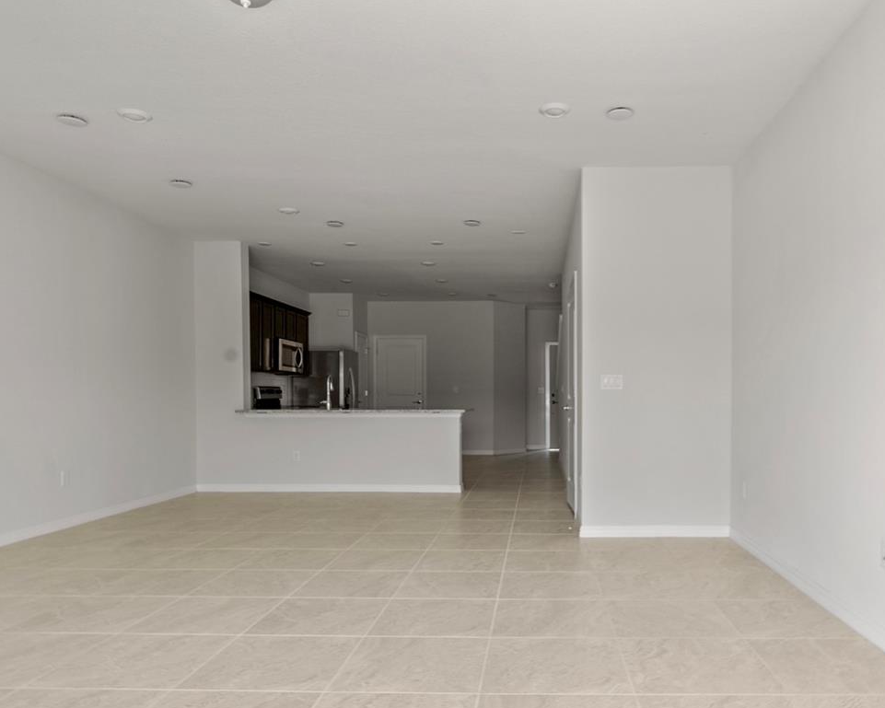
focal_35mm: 25
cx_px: 530
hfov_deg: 67.5
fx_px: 655
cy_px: 409
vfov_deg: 56.5
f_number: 9
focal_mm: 16
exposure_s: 1/13
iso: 100
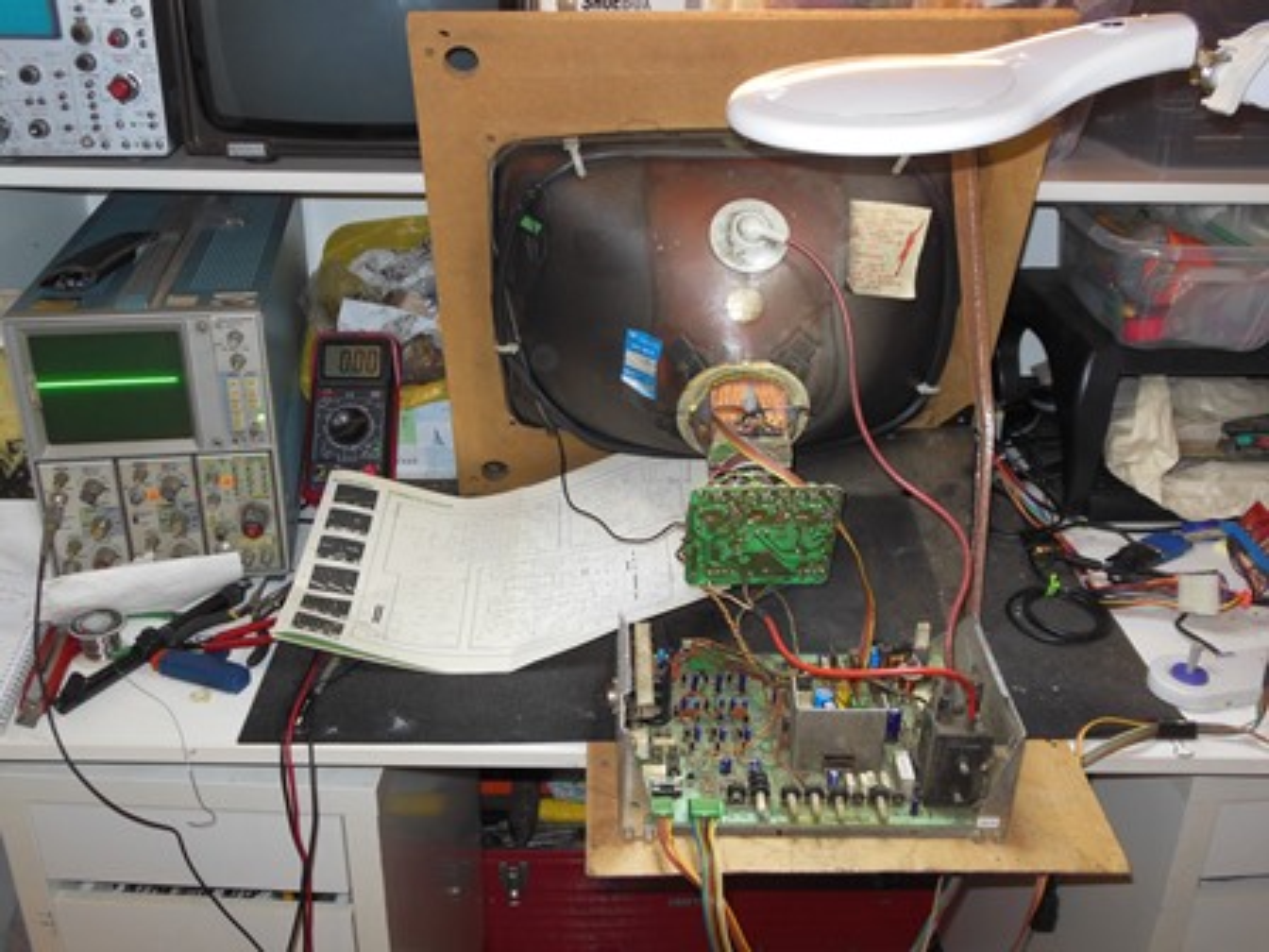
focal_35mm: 33
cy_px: 476
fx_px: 1210
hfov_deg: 55.4
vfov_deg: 42.9
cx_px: 634
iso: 200
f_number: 3.5
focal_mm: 6
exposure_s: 1/30
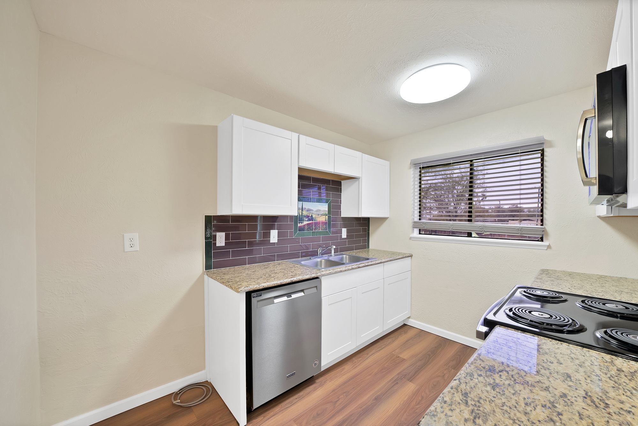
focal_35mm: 12
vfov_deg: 90.1
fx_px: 213
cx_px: 319
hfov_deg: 112.6
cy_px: 213
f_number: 9
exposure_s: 1/5
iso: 640
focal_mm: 12
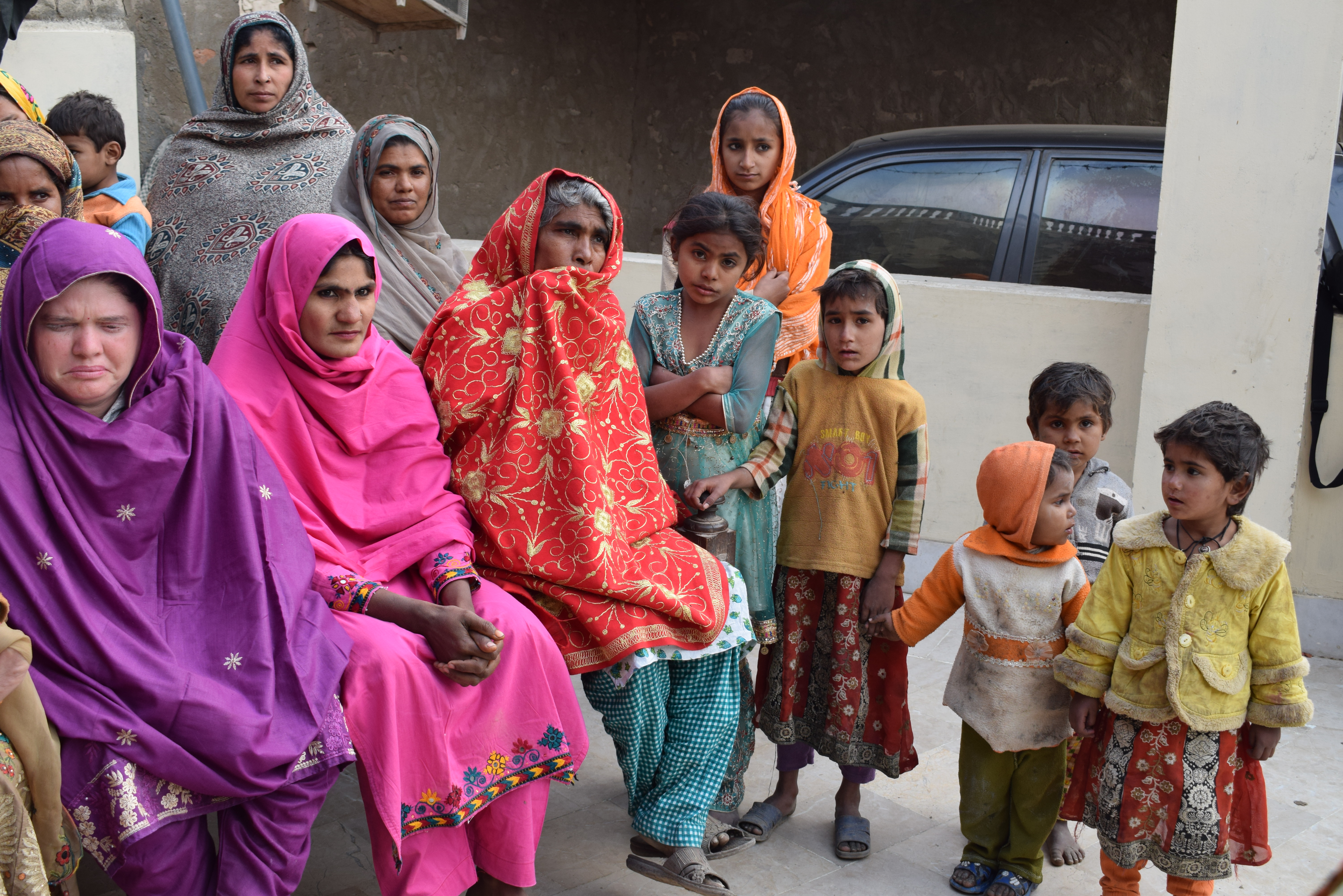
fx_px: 1623
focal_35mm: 44
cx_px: 672
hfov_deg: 45.0
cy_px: 448
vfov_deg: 30.8
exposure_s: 1/250
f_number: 8
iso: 400
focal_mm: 29
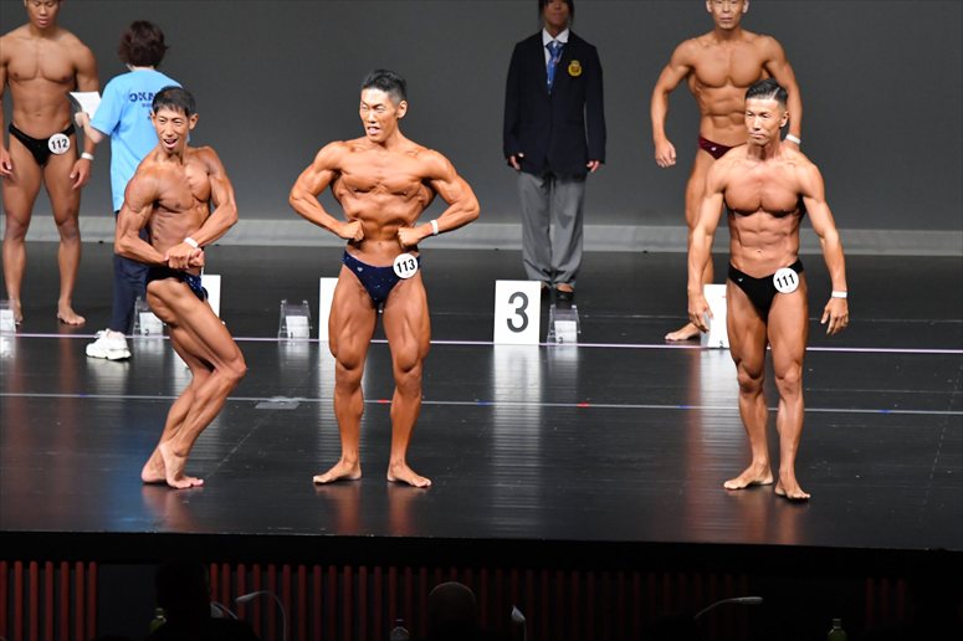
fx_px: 6417
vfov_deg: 5.7
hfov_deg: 8.6
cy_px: 320
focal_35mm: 240
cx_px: 482
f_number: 5.6
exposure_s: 1/400
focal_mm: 160
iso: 5000
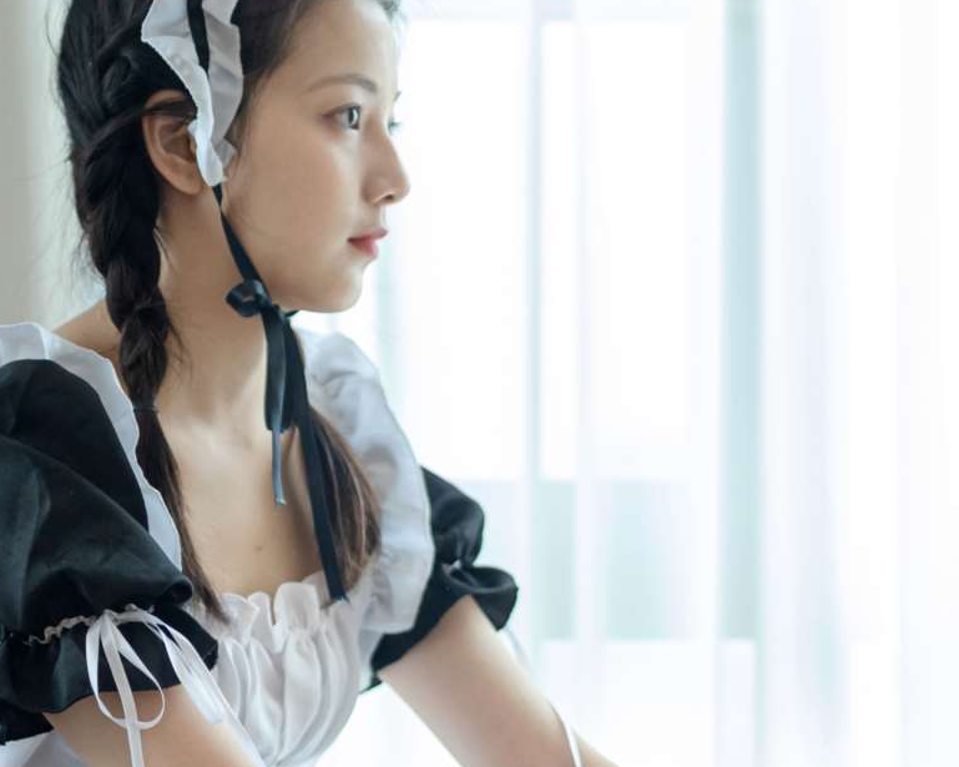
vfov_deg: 13.6
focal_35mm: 112
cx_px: 818
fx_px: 3178
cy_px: 750
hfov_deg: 17.0
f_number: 1.8
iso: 640
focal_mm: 35
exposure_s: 1/400
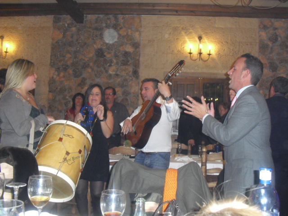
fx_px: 300
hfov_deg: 51.4
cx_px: 144
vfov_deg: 39.7
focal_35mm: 36
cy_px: 108
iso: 400
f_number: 3.1
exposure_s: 1/60
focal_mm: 6.3
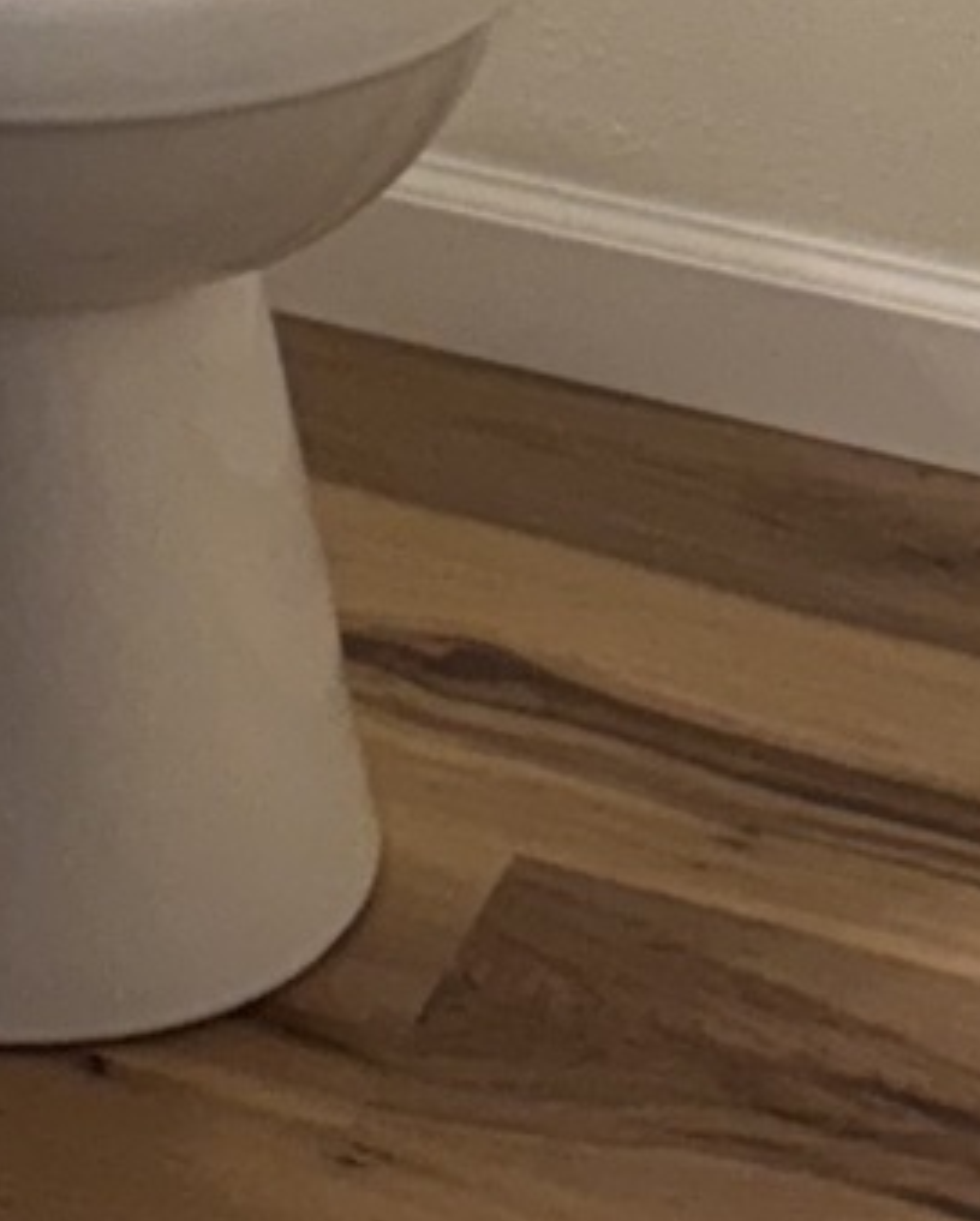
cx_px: -594
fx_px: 5754
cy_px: -1632
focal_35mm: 159
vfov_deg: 10.5
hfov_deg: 9.4
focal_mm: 6.76
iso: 125
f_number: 1.78
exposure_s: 1/120
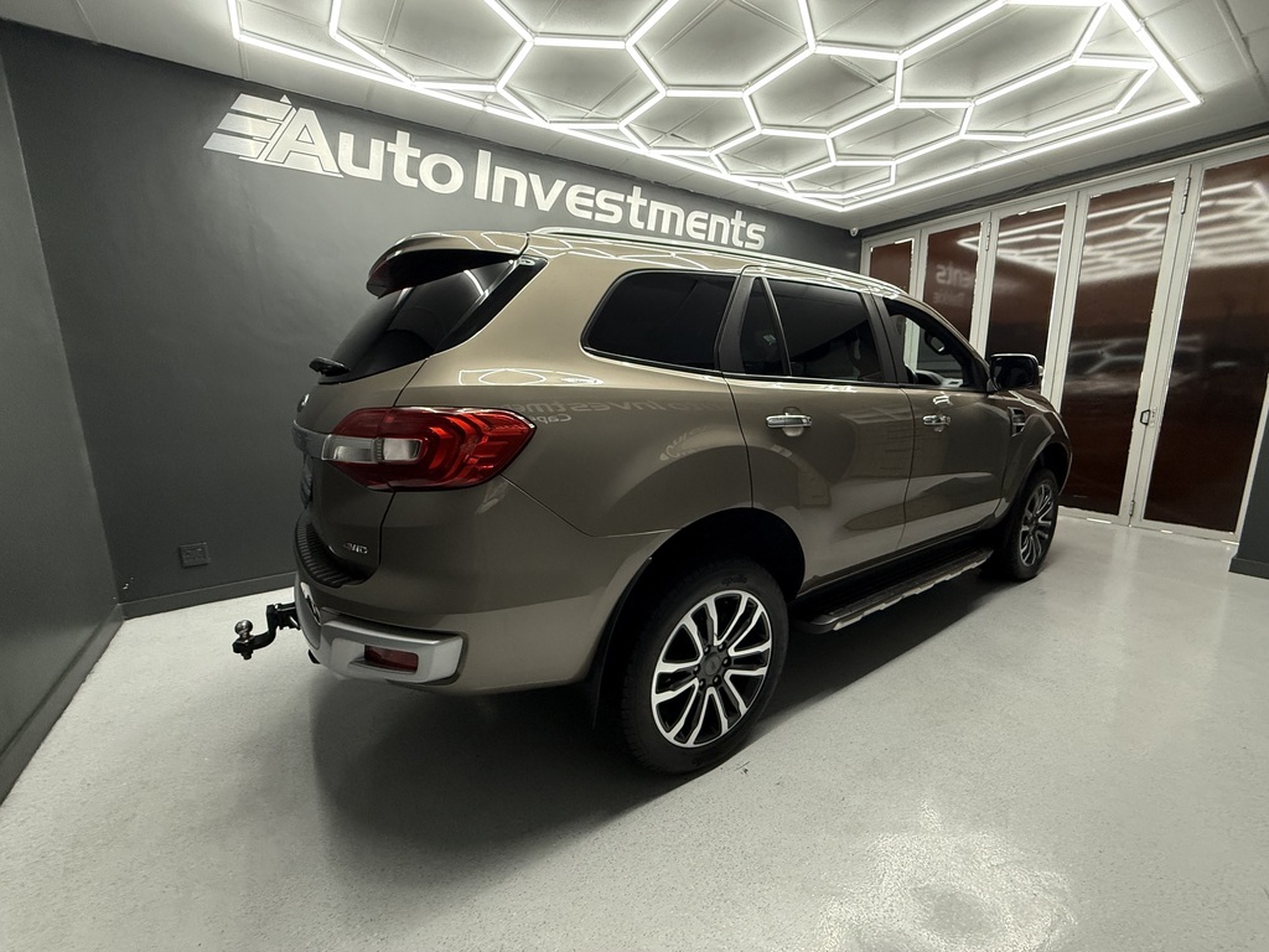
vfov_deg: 85.7
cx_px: 634
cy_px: 476
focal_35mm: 14
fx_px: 513
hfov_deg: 102.1
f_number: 2.2
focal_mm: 2.22
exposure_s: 1/100
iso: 250
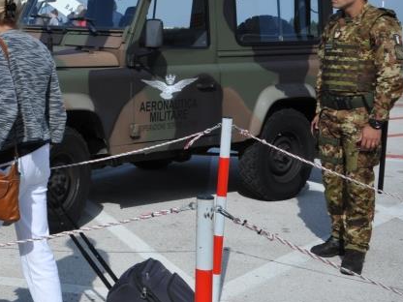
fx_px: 827
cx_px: -35
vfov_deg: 20.6
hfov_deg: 25.5
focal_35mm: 71
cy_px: 80
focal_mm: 30
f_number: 18
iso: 250
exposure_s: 1/160
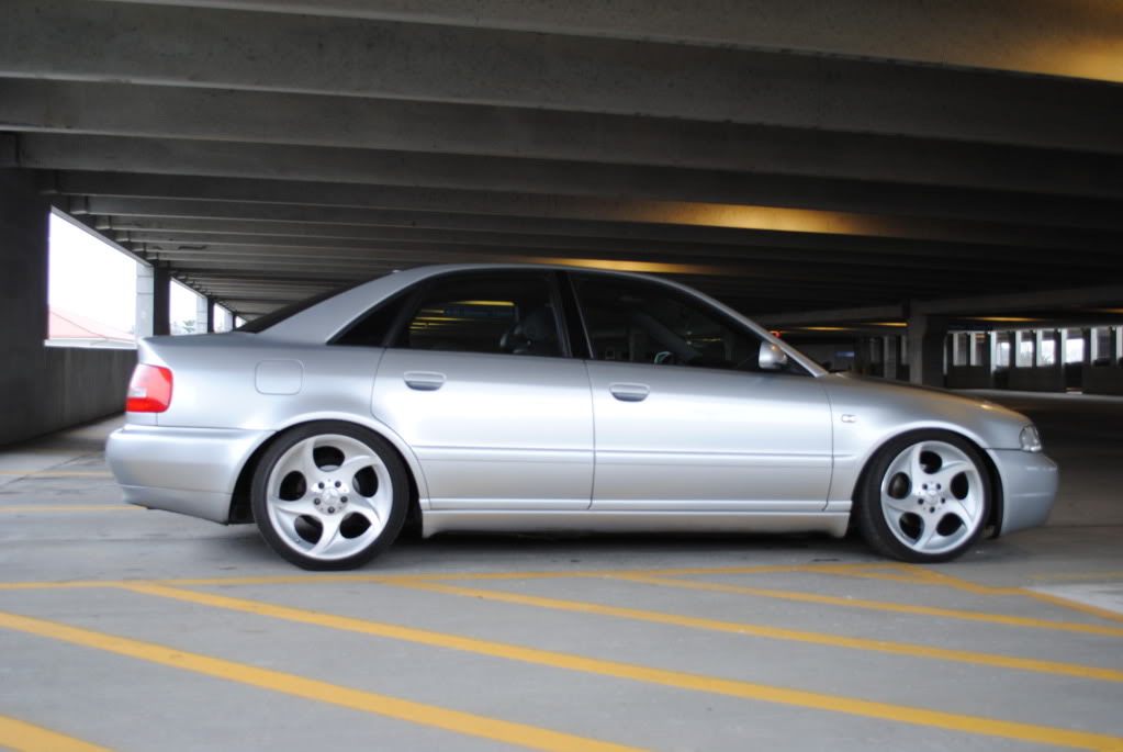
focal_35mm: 36
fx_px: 1124
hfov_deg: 53.1
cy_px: 376
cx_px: 562
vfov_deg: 37.0
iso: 320
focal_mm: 24
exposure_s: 1/30
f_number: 4
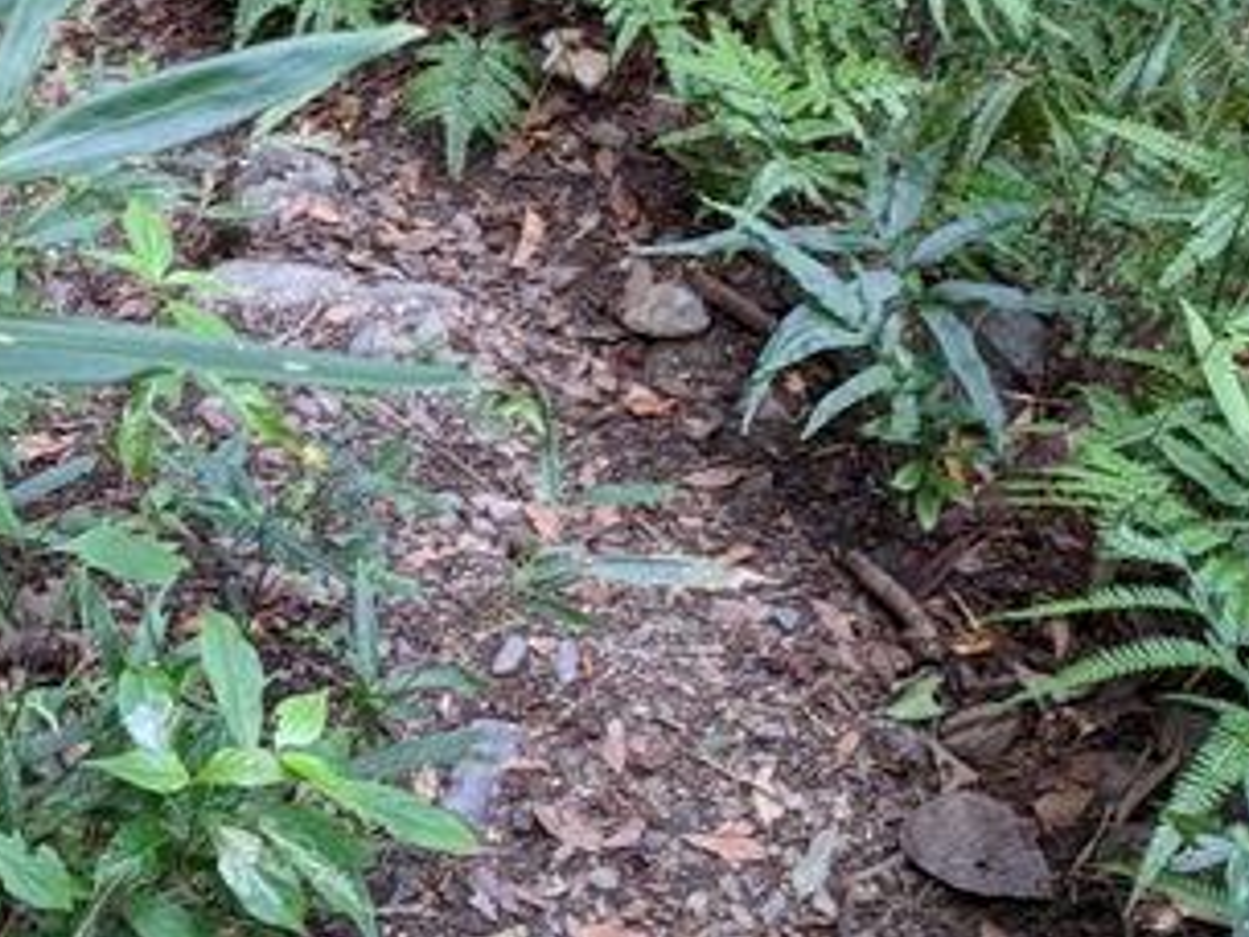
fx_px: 2562
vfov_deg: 20.7
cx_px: 444
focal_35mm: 71
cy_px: 547
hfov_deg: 27.3
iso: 289
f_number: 1.73
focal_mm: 4.38
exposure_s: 1/106
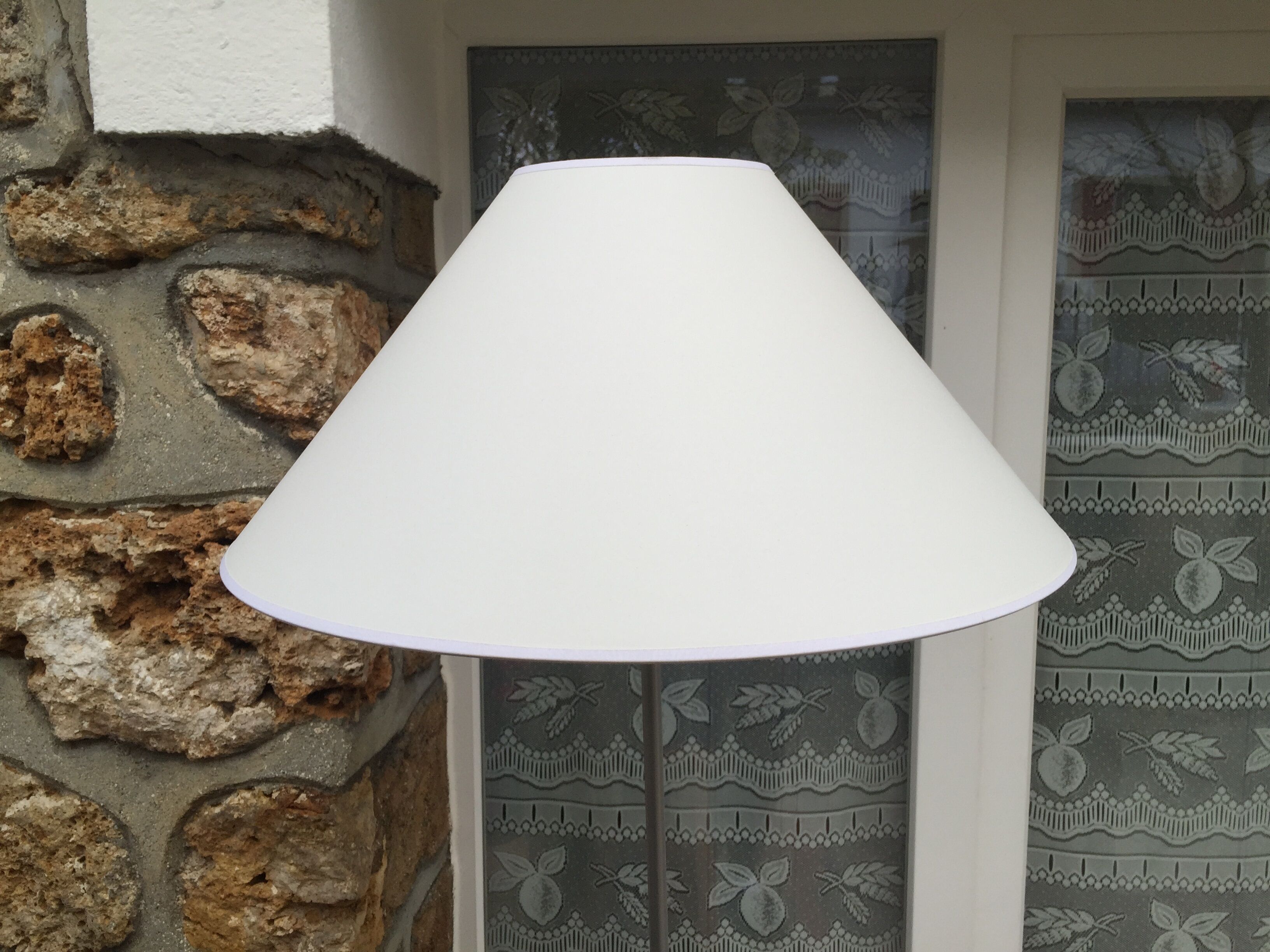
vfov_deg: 48.2
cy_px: 476
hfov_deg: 61.7
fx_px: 1064
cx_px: 635
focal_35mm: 29
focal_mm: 4.15
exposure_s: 1/501
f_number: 2.2
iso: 32
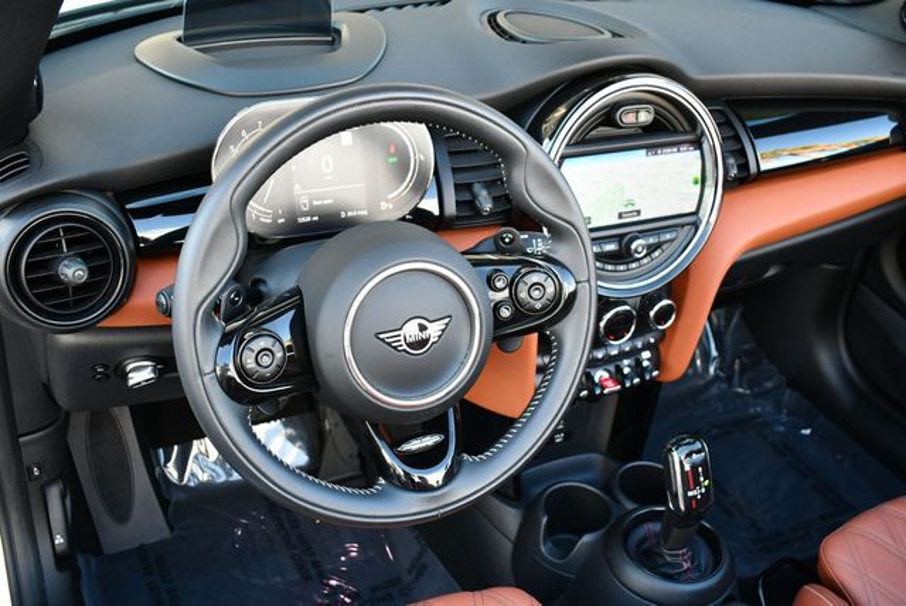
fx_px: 1008
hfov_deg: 48.4
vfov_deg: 33.5
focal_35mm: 40
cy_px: 303
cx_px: 453
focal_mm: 20
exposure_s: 1/200
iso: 800
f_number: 3.5
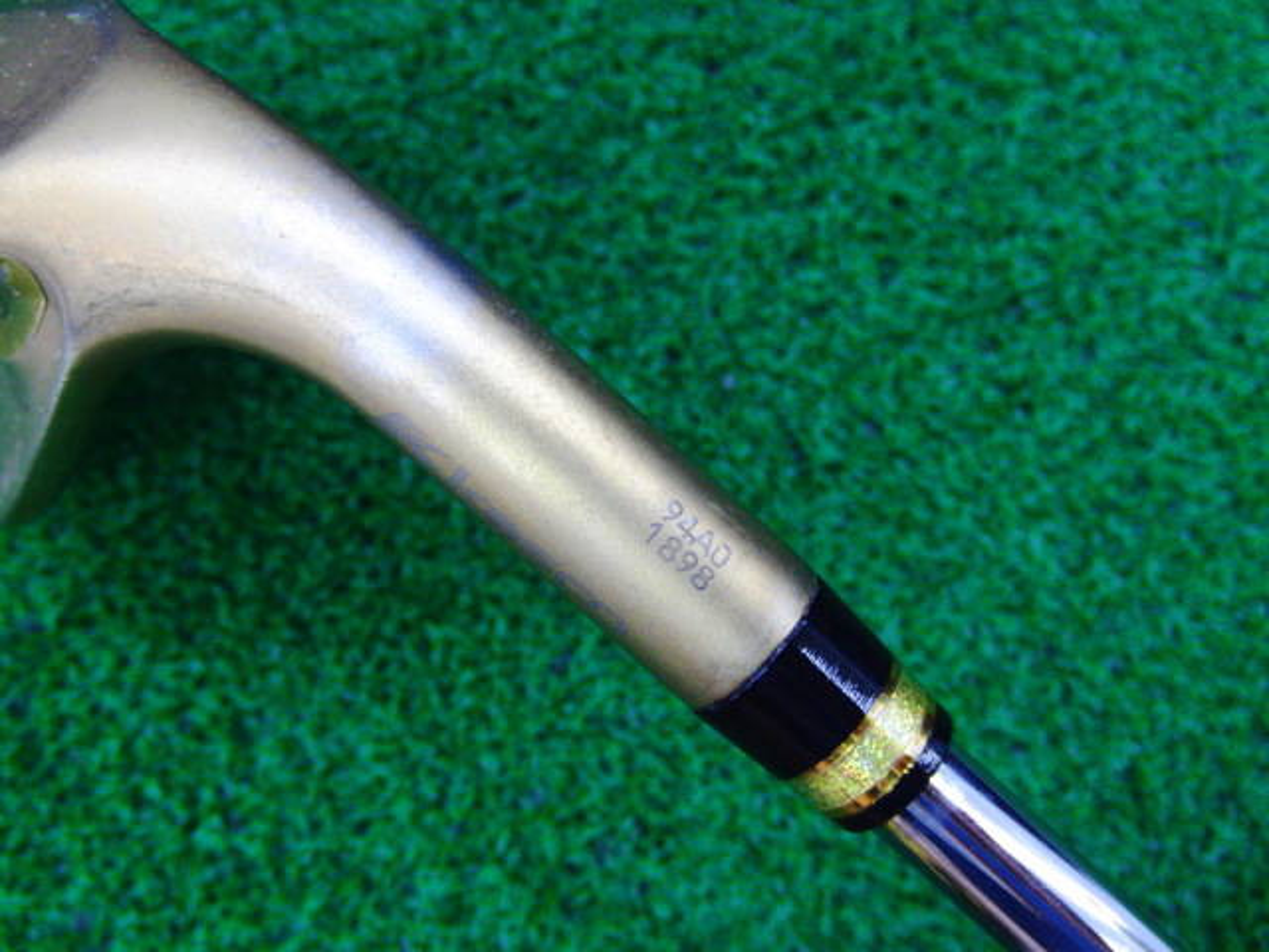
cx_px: 634
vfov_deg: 38.7
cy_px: 476
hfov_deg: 50.1
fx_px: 1356
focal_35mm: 37
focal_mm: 6.42
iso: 400
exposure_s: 1/40
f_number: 3.6
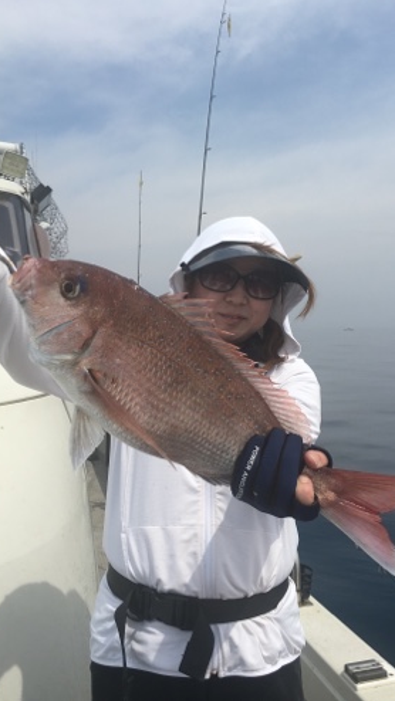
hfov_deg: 36.7
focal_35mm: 32
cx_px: 202
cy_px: 349
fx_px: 596
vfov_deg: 61.0
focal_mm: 4.15
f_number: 2.2
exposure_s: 1/2564
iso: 25
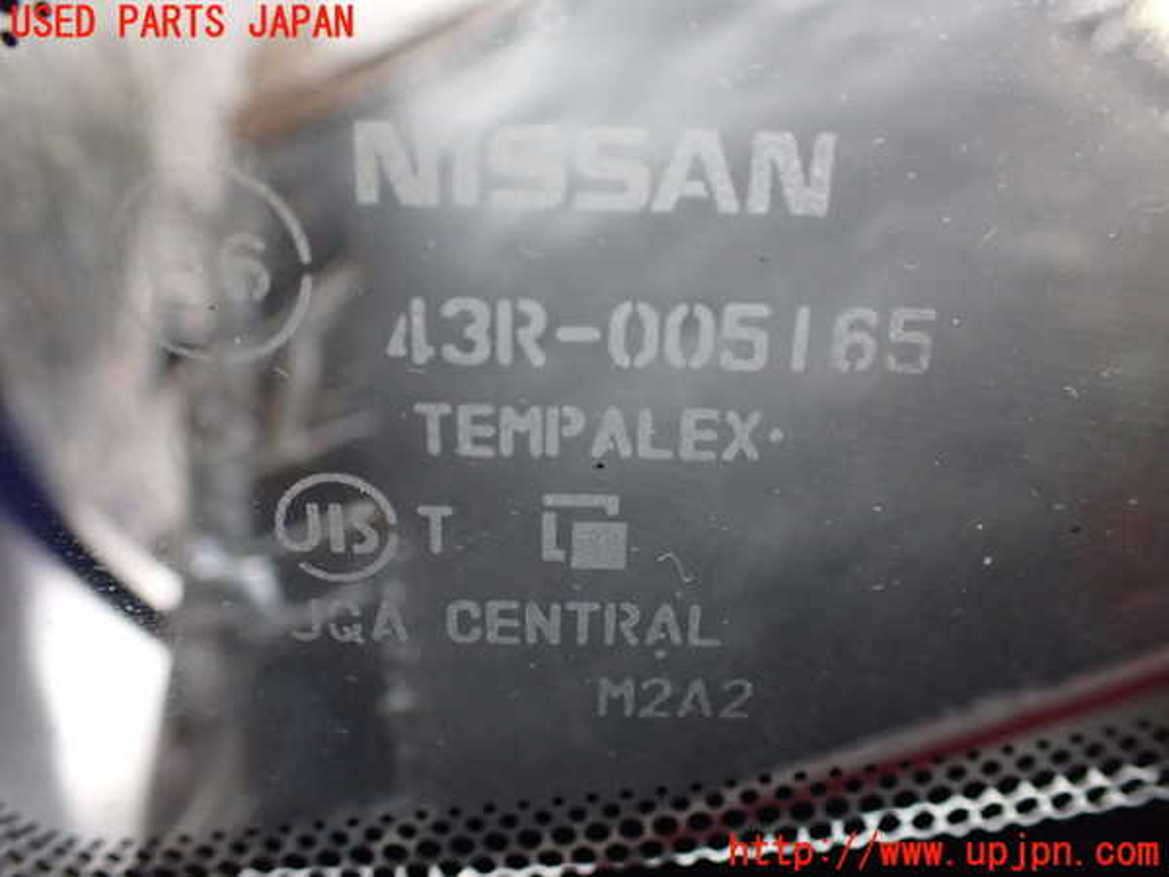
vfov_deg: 46.8
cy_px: 438
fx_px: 1013
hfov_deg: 60.0
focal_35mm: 30
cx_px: 584
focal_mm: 5.4
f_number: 2.3
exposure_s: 1/125
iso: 640
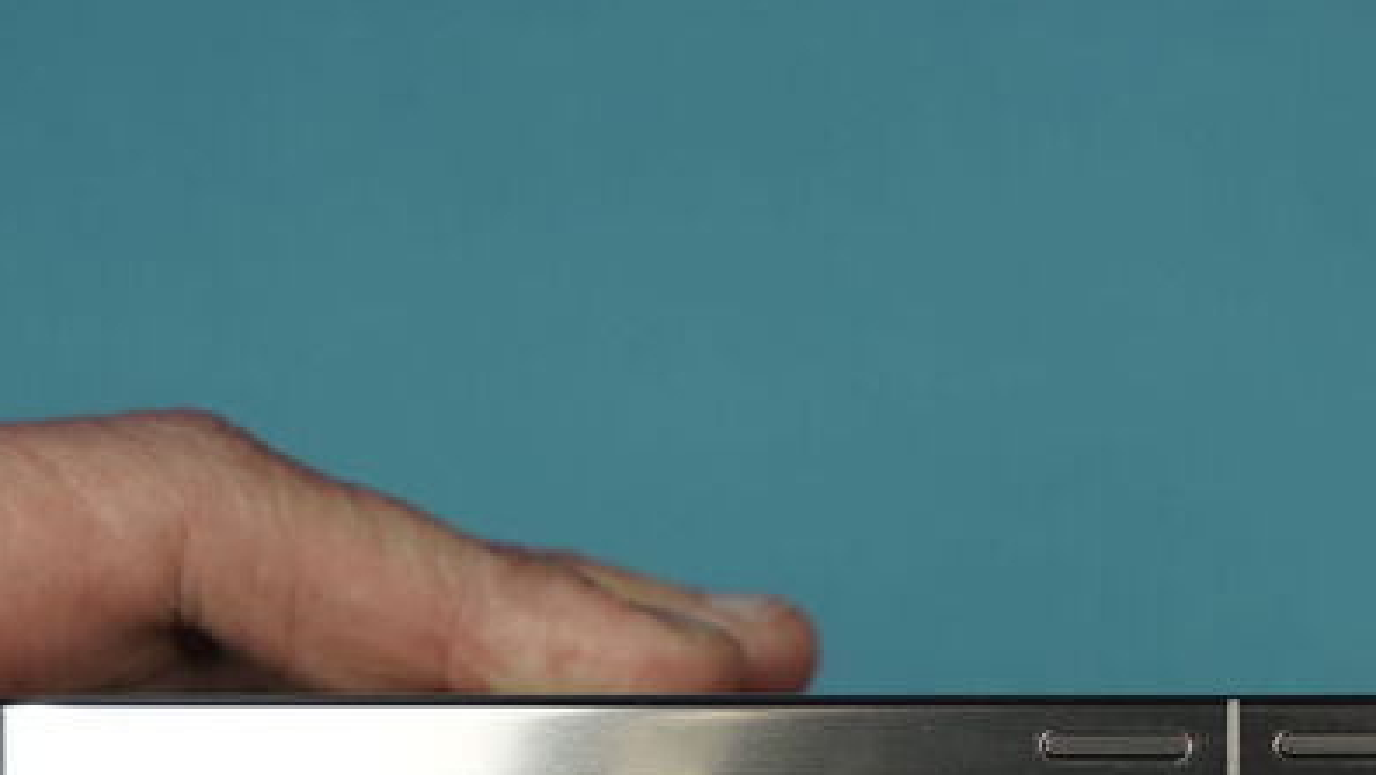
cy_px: 650
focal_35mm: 99
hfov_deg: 21.3
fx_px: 3613
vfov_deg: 12.2
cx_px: 1101
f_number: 6.3
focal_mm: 39
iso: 1000
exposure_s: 1/160
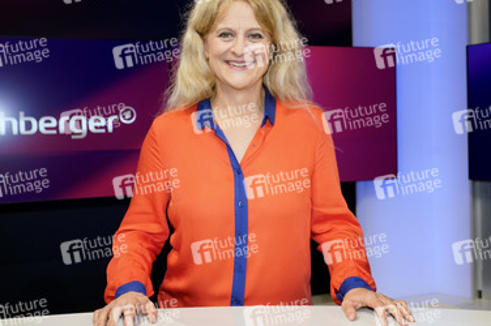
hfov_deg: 46.4
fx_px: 572
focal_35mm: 42
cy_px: 151
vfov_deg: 31.8
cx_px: 242
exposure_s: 1/125
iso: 2000
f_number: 5.6
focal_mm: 35
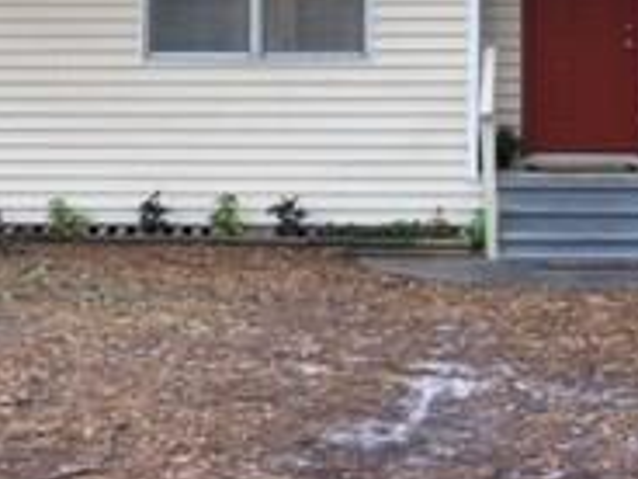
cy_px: 24
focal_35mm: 101
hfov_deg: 19.4
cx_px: 326
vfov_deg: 14.5
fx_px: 1862
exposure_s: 1/120
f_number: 2.2
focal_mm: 4.15
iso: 32
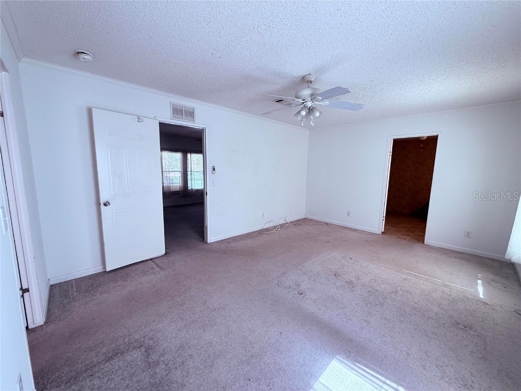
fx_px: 211
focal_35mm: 14
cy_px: 196
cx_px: 260
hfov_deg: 102.1
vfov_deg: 85.7
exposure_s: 1/99
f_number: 2.2
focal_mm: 2.22
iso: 100
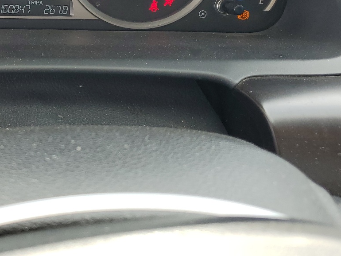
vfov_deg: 26.0
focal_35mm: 54
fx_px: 532
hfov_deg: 33.6
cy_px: 19
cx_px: 34
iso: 50
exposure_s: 1/323
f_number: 1.5
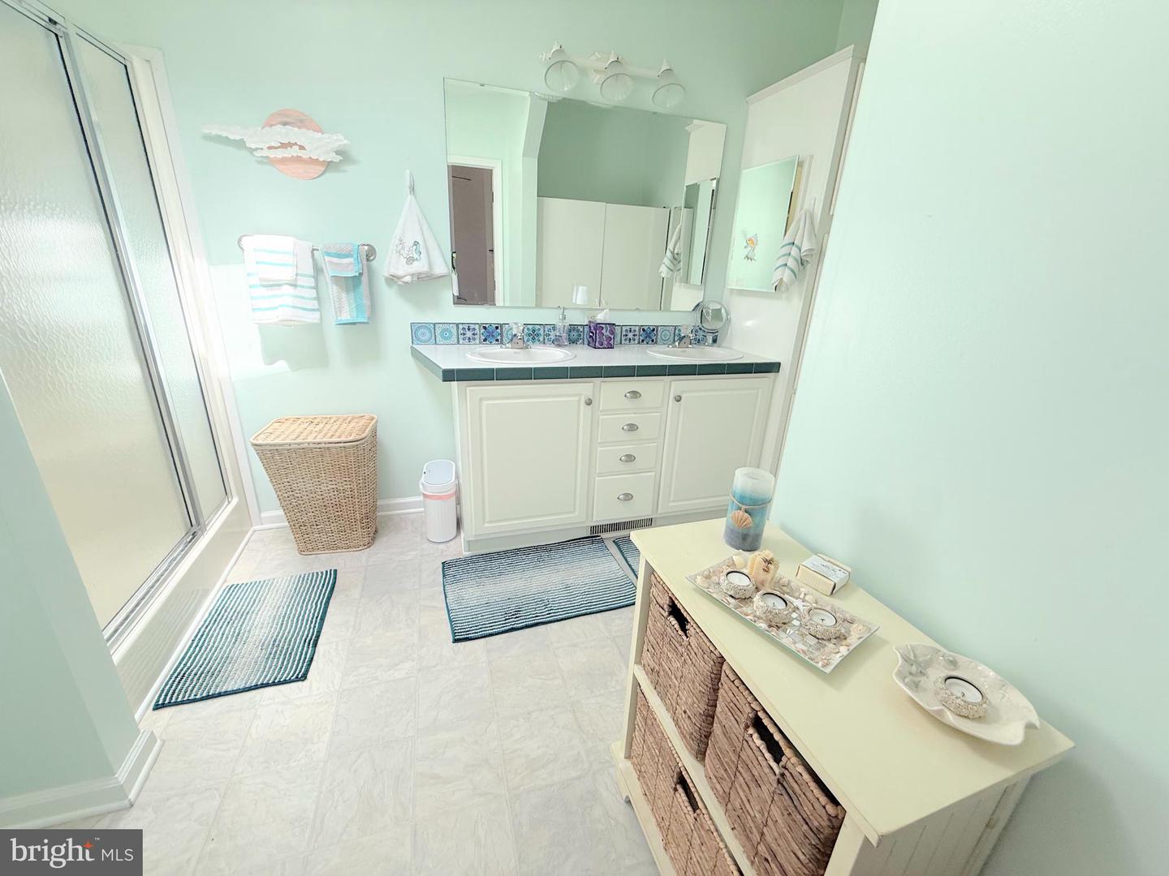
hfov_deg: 102.1
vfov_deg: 85.7
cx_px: 584
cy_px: 438
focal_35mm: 14
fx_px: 473
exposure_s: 1/99
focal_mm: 2.22
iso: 80
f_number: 2.2
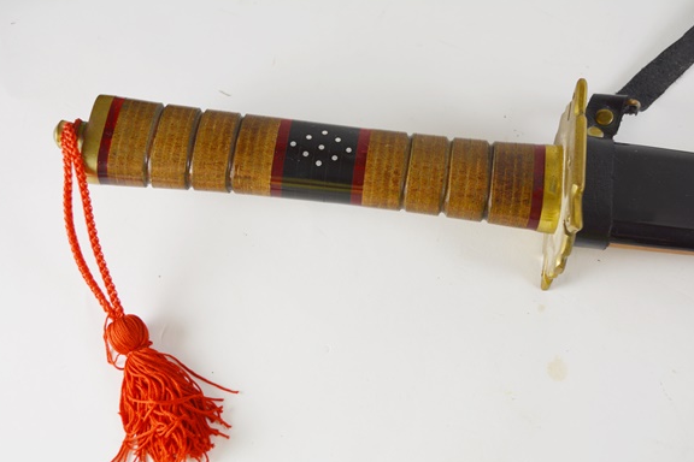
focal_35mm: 50
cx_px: 343
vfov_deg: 27.0
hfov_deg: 39.6
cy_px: 237
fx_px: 964
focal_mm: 32
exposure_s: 1/125
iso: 200
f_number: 5.6
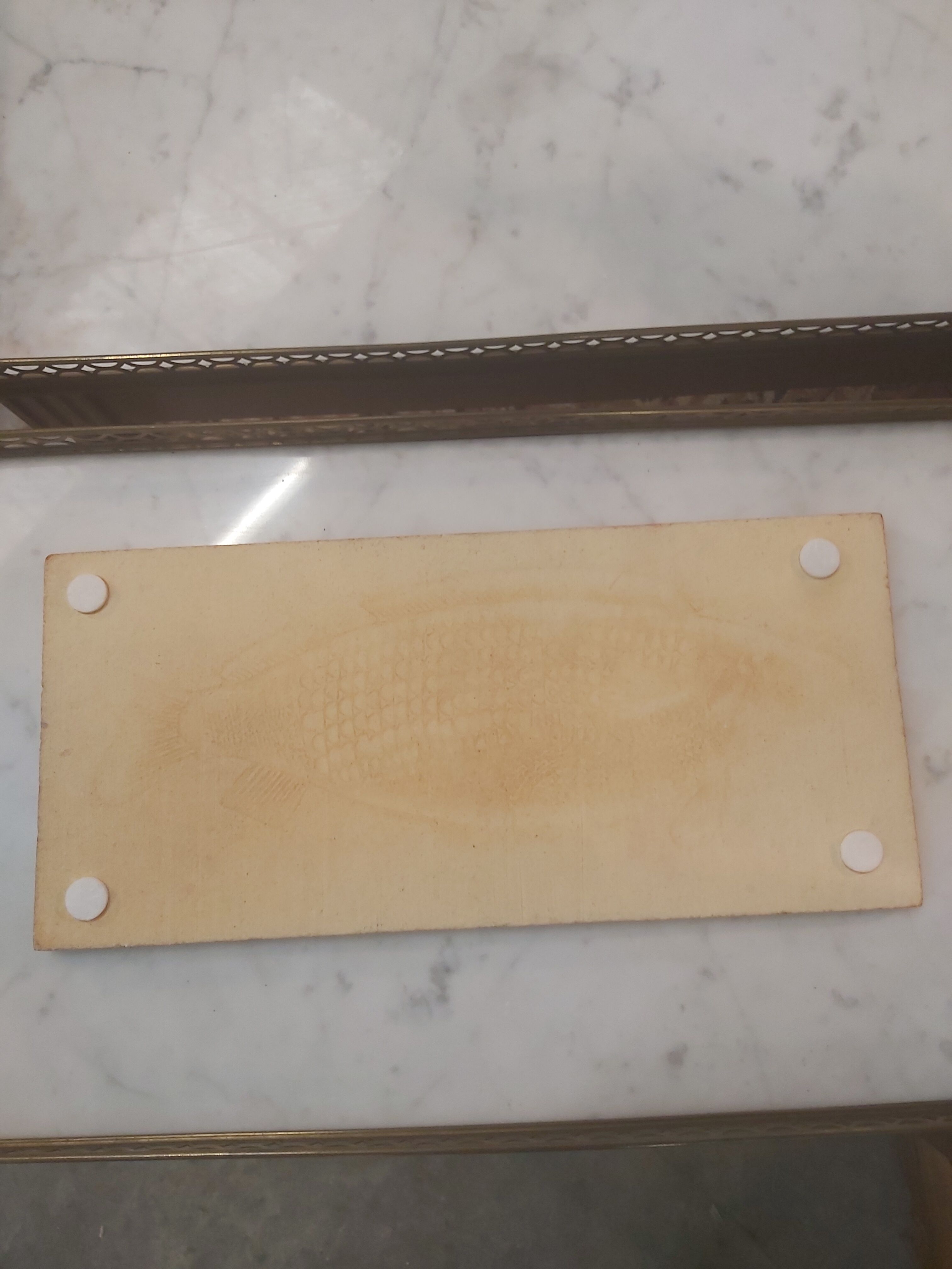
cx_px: 476
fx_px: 953
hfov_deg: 53.1
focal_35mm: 26
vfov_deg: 67.3
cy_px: 634
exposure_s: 1/50
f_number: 1.7
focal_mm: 3.92
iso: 200
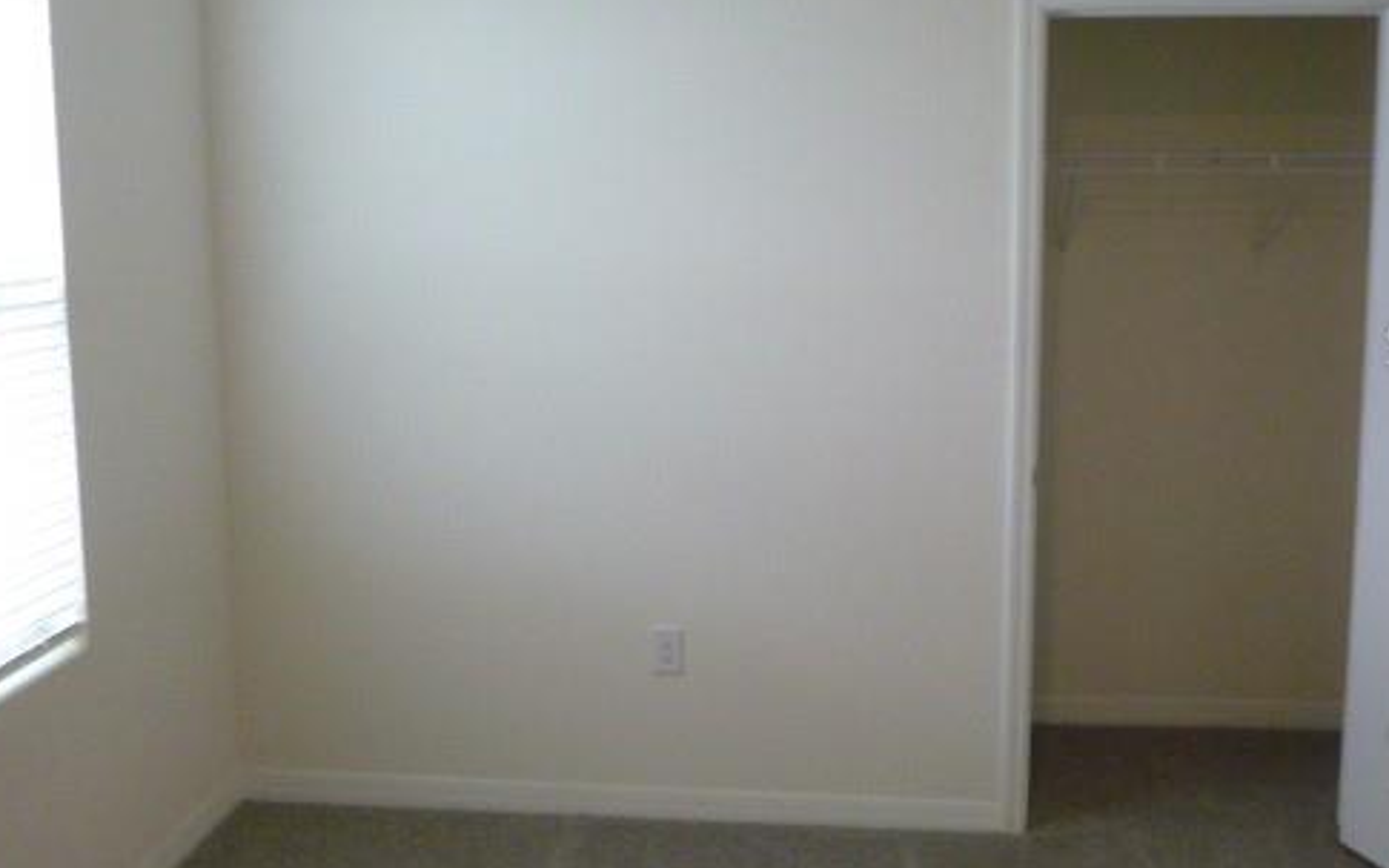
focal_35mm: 35
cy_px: 344
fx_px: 1325
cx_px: 739
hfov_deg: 55.3
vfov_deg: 36.1
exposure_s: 1/30
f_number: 3.9
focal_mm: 4.5
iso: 400
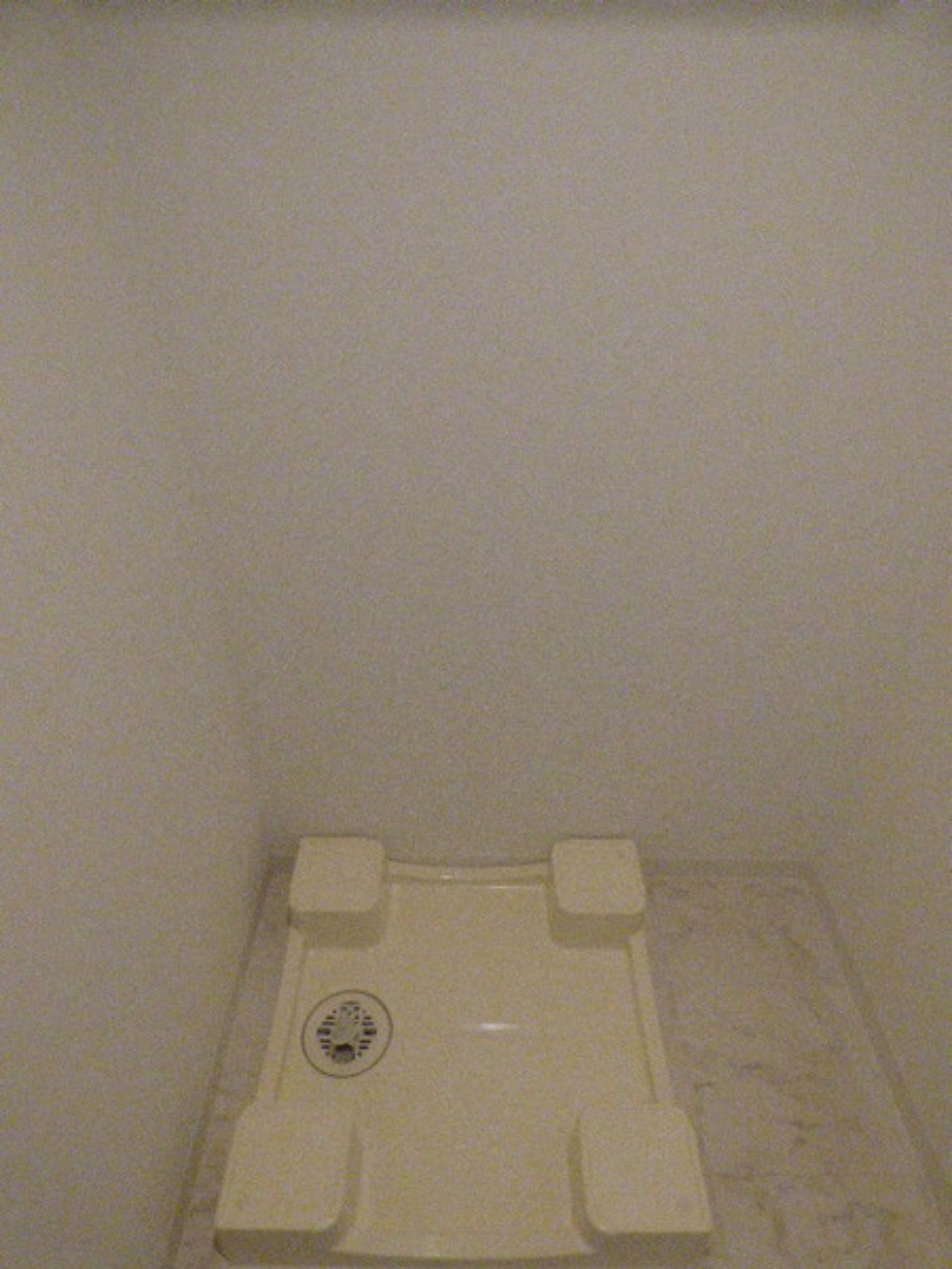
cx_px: 476
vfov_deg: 81.7
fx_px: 733
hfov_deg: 66.0
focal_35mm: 20
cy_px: 634
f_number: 2.8
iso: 1600
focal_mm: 3.58
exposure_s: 1/250
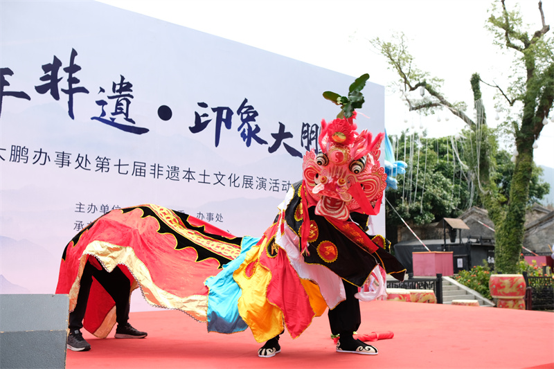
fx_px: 538
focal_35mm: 35
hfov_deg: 54.4
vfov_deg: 37.8
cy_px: 184
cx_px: 277
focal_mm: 23
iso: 200
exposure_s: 1/500
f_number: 4
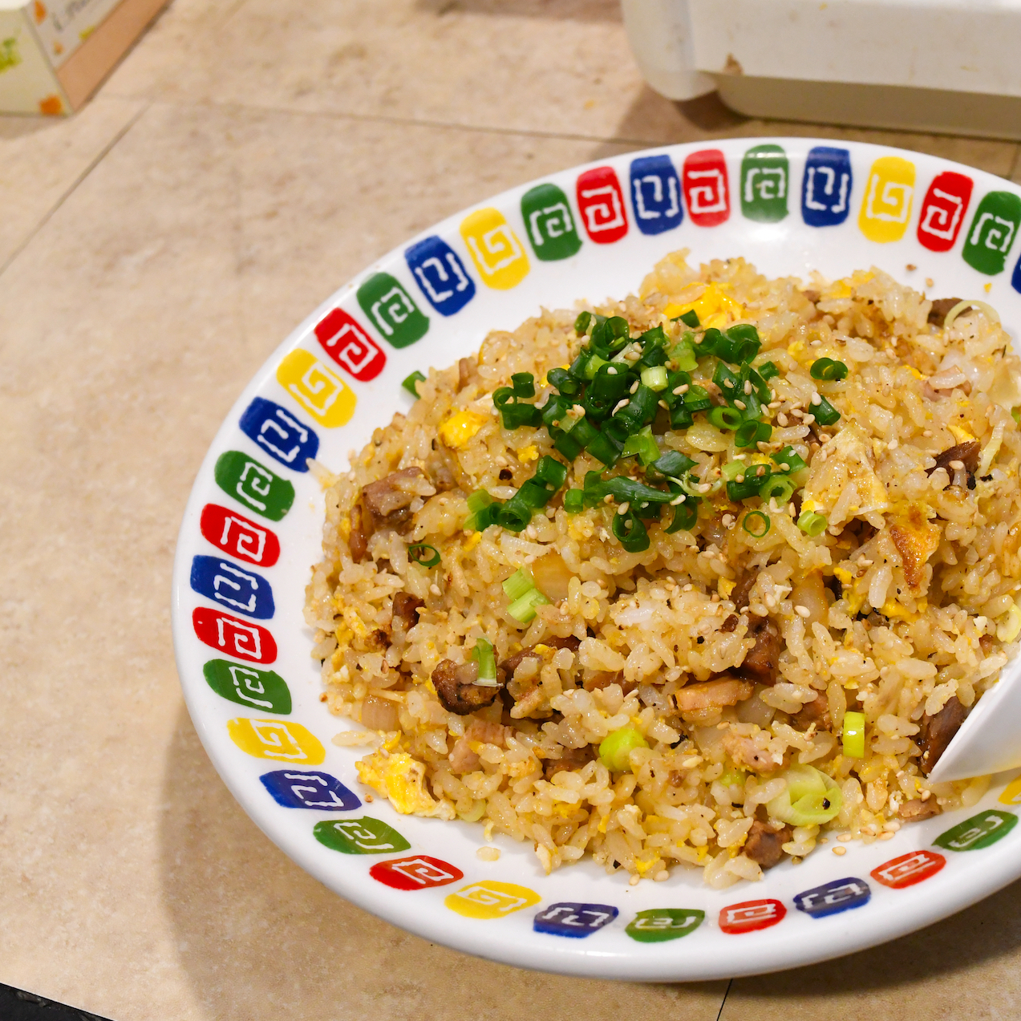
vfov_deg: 34.0
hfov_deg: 33.7
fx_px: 1668
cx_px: 685
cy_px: 511
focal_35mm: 50
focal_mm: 26
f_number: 8
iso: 2500
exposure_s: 1/60
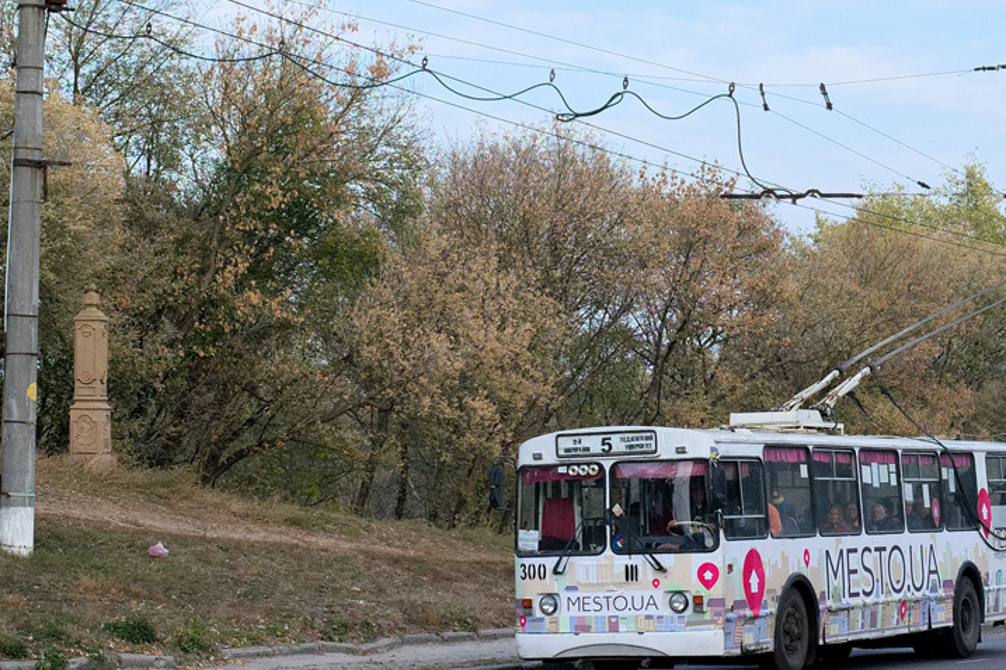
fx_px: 2012
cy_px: 332
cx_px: 759
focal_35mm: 72
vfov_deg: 18.9
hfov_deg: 27.7
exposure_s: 1/640
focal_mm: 28.9
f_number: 5
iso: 640
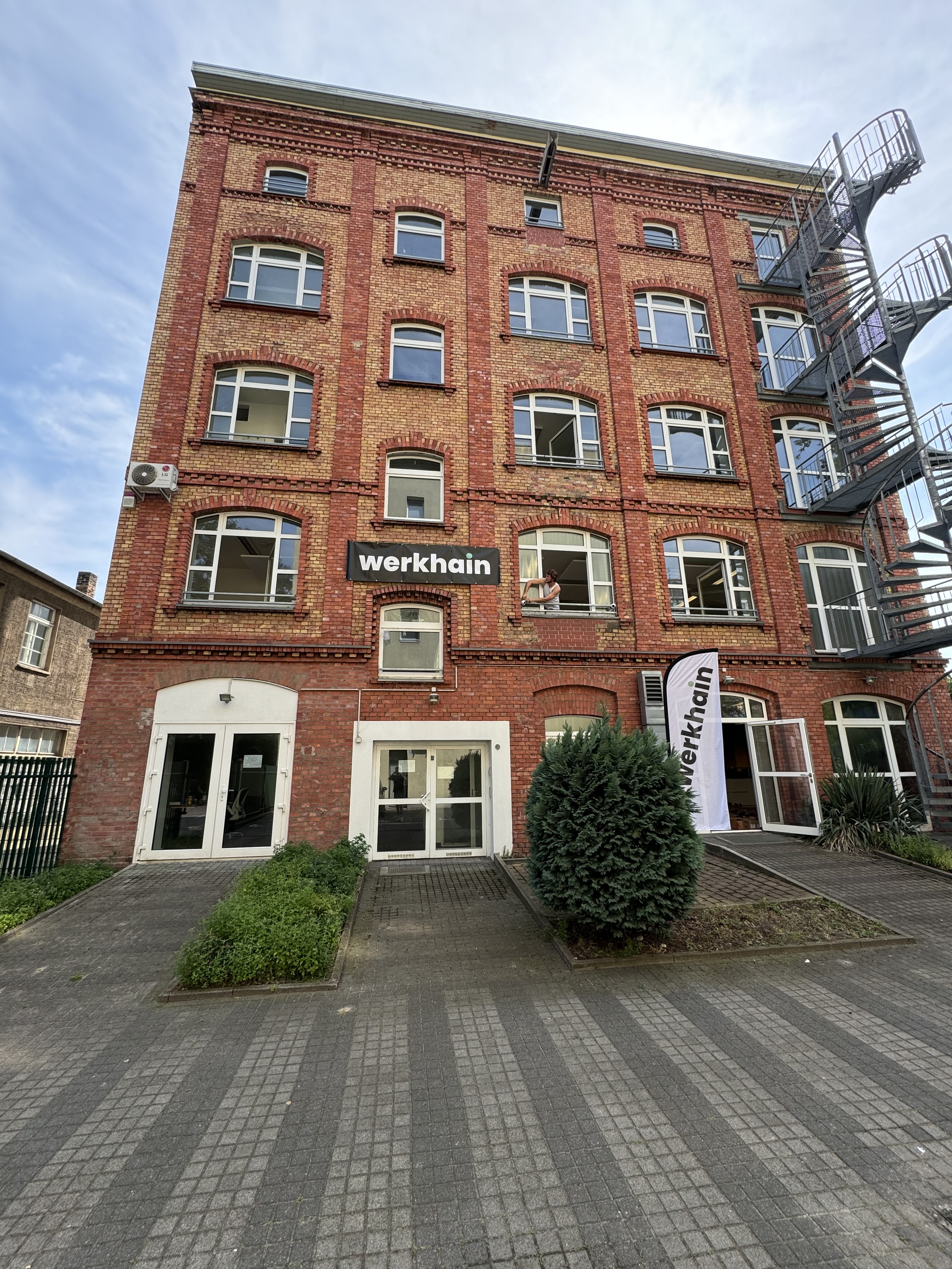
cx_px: 476
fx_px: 513
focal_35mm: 14
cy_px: 634
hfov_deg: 85.7
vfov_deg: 102.1
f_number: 2.2
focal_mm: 2.22
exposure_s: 1/414
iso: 40
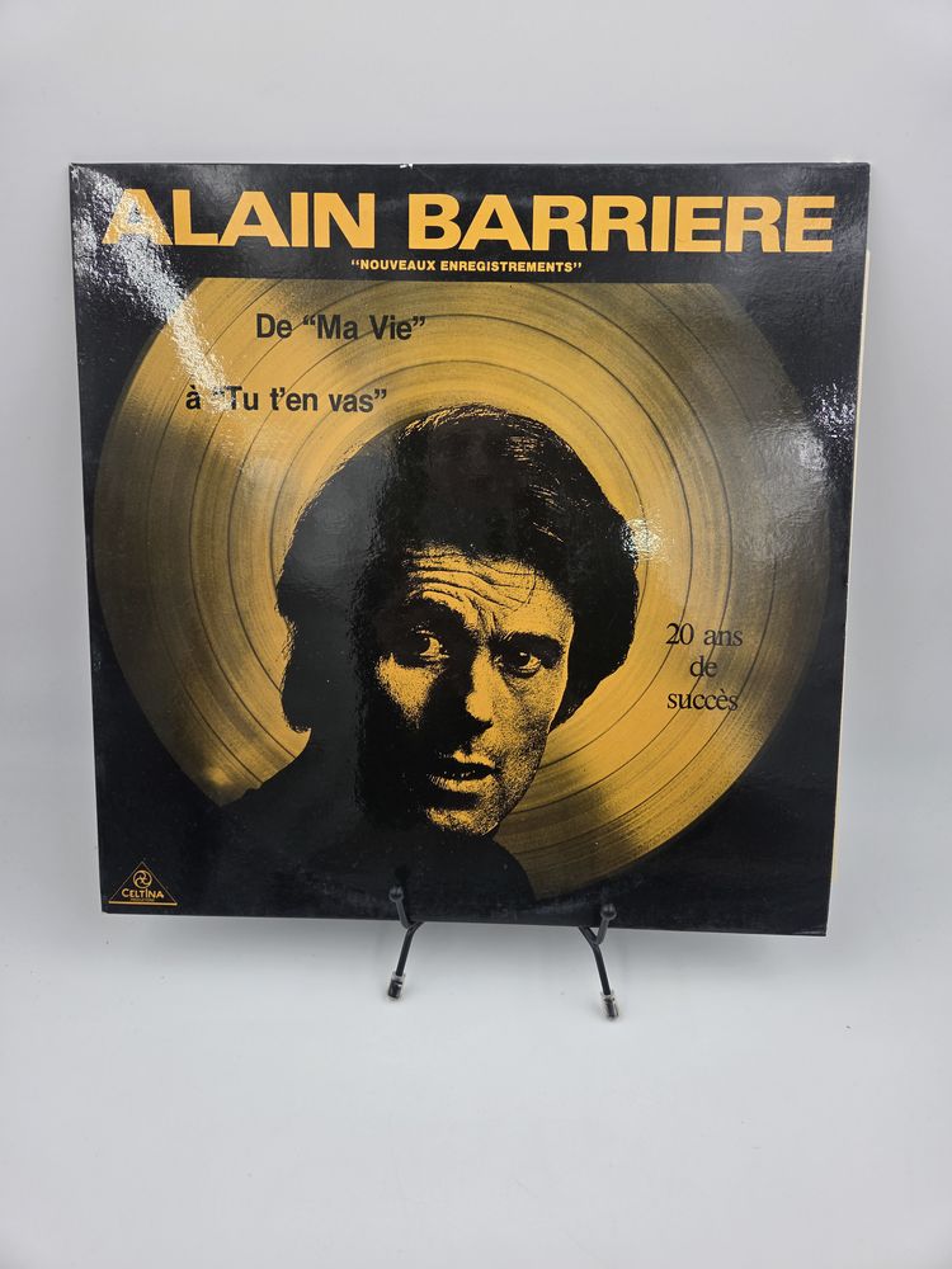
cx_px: 476
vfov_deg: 73.9
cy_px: 634
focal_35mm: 23
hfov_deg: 58.9
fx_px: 843
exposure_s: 1/180
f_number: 1.8
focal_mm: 5.4
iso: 50
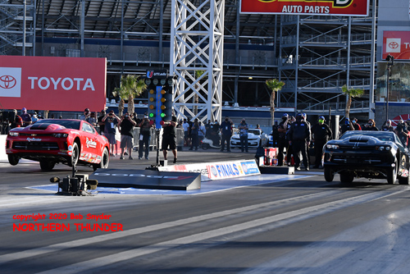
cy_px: 137
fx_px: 1624
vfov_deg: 9.6
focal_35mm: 142
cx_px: 205
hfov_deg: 14.4
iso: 250
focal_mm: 95
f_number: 5.6
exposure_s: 1/1000
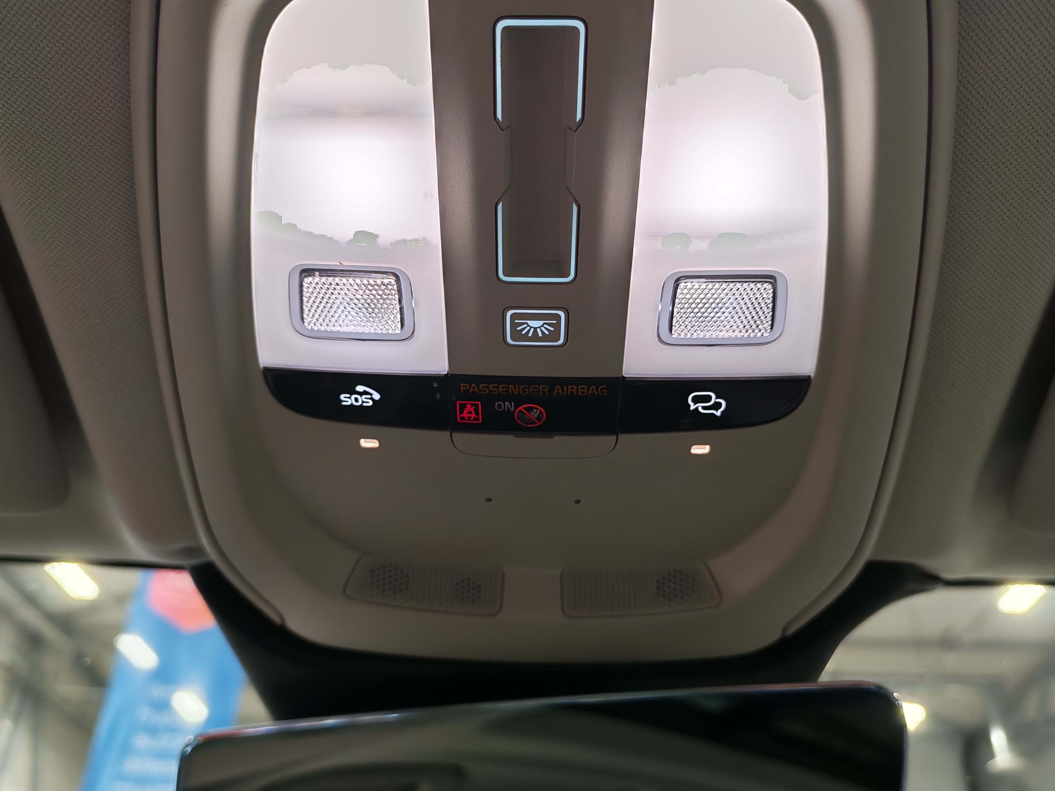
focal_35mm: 32
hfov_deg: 56.8
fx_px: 975
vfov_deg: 44.2
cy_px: 396
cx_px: 528
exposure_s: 1/100
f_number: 1.9
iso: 250
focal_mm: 6.12
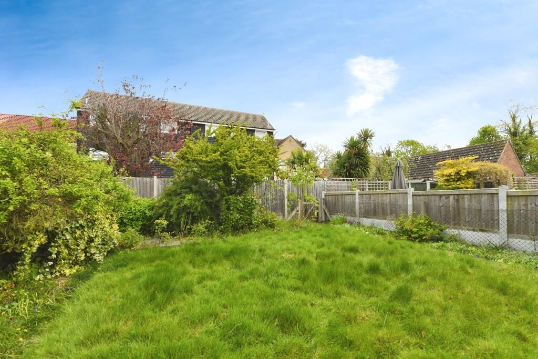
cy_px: 180
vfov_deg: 81.2
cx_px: 269
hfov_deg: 104.2
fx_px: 209
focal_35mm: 14
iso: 640
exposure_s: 1/400
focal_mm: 14
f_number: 11
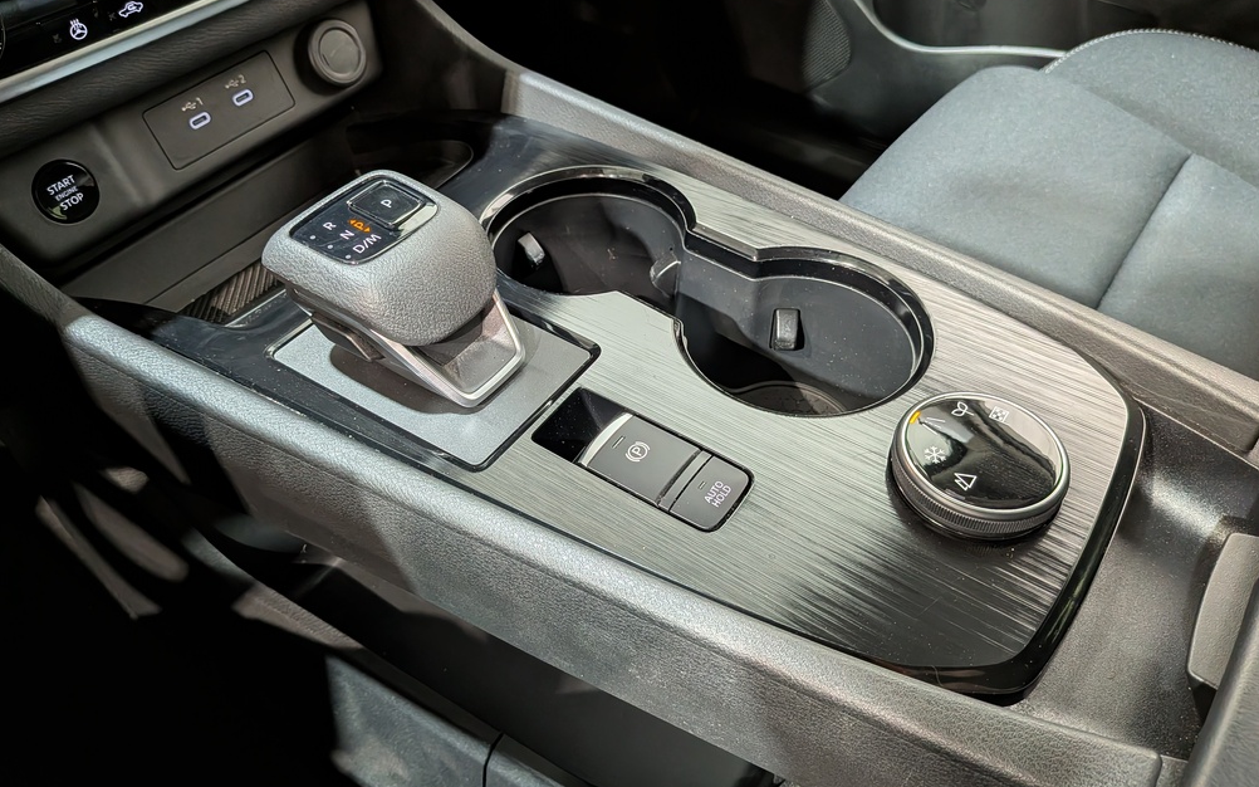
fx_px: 892
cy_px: 363
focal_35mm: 26
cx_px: 621
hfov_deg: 70.4
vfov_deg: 47.5
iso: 104
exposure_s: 1/50
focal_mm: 4.53
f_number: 1.7
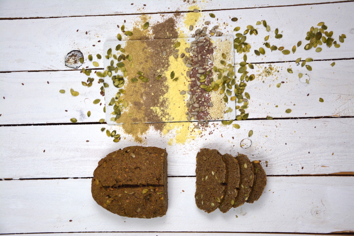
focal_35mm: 60
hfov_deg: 33.4
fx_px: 590
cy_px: 118
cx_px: 177
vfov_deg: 22.6
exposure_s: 1/80
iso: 400
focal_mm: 40
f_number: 4.5
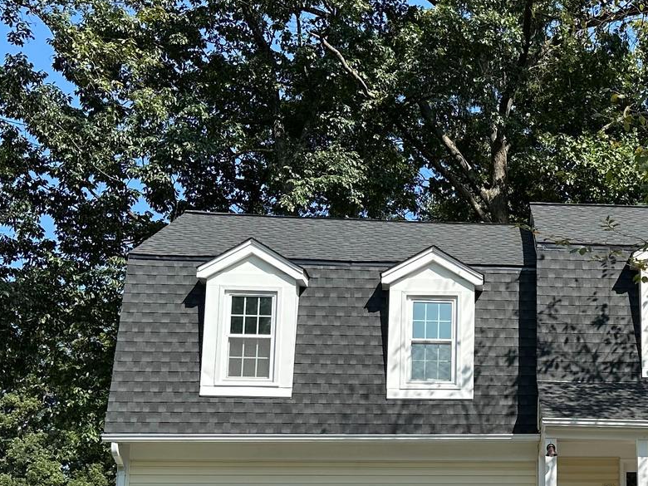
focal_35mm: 63
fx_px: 1179
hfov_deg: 29.3
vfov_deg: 23.0
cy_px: 390
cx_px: 595
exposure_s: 1/4348
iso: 80
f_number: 1.78
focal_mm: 6.86
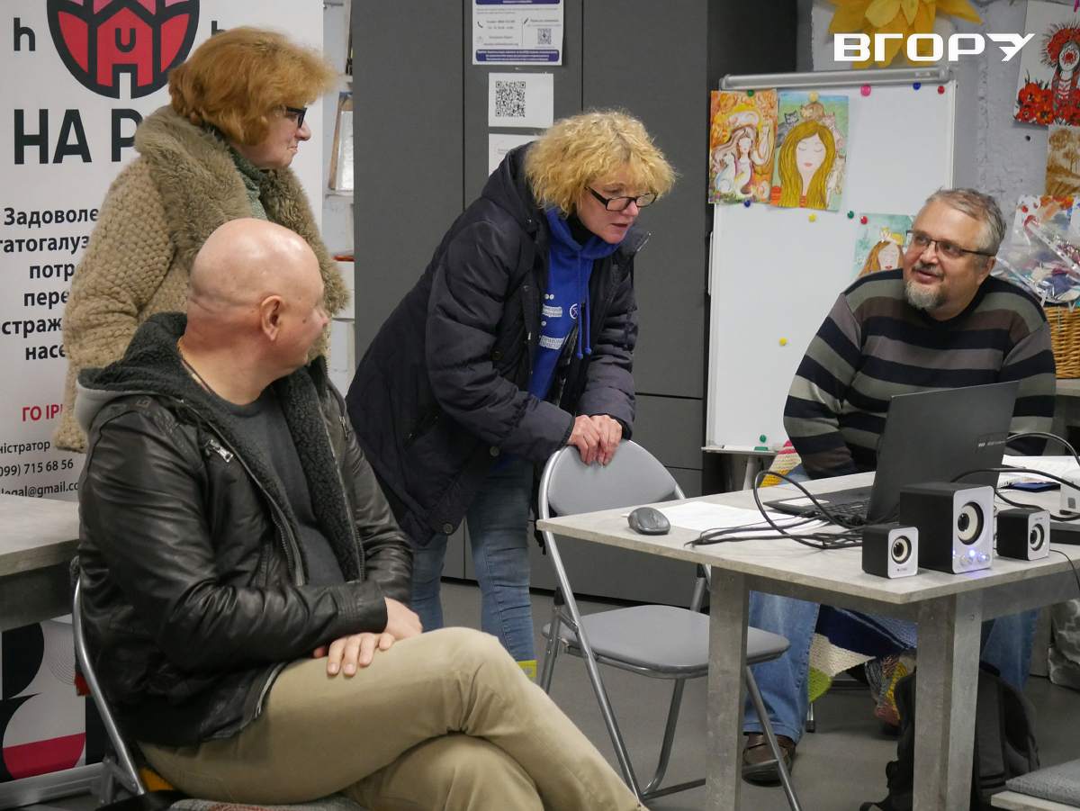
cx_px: 540
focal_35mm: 90
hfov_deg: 21.8
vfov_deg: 16.4
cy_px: 406
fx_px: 2809
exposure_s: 1/100
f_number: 4
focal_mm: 45
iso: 3200
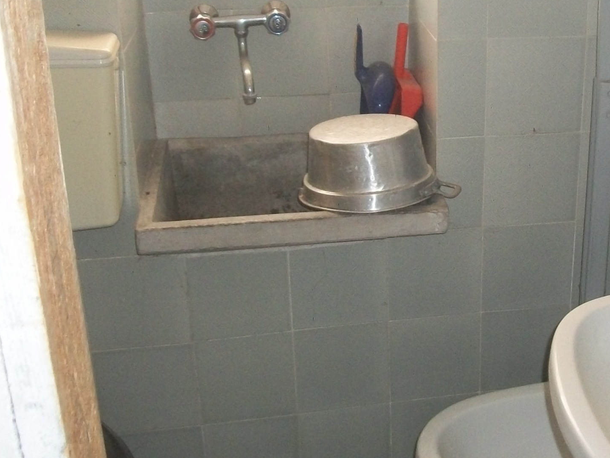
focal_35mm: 57
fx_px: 1005
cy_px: 198
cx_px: 524
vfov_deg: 25.6
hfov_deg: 32.4
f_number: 2.9
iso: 240
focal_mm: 5.7
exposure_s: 1/30
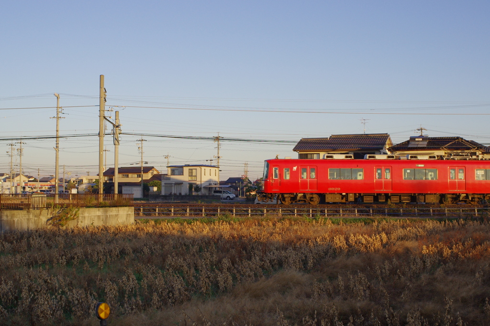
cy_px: 163
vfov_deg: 25.9
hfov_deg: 38.2
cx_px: 245
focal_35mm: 52
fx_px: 707
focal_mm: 35
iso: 400
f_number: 8
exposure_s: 1/400
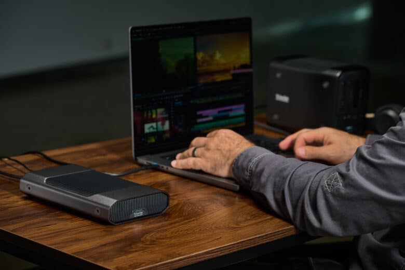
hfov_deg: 19.5
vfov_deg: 13.0
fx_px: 1181
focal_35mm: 105
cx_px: 202
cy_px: 135
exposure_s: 1/160
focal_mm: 105
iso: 400
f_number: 5.6
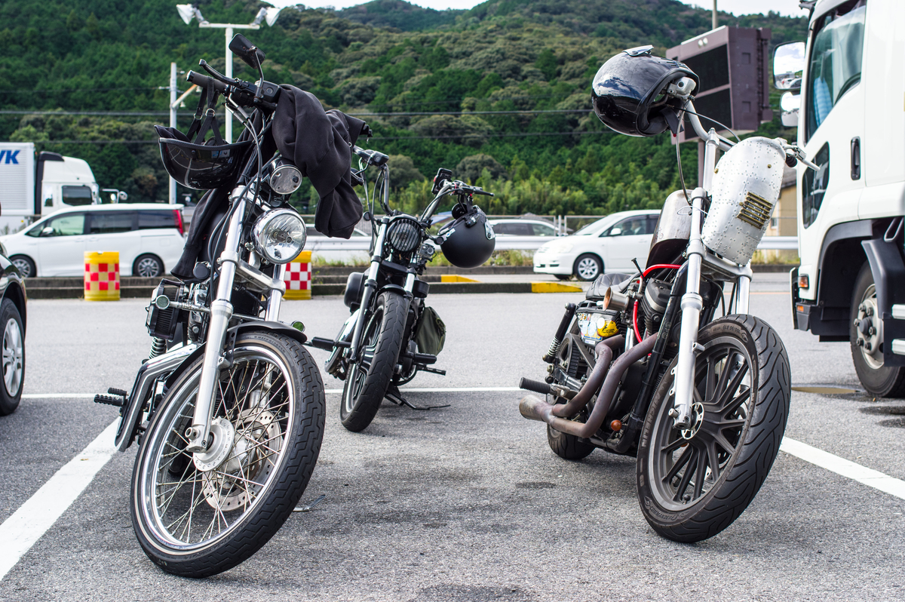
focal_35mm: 52
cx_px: 452
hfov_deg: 37.9
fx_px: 1319
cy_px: 301
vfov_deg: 25.7
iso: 200
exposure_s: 1/400
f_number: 5.6
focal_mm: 35
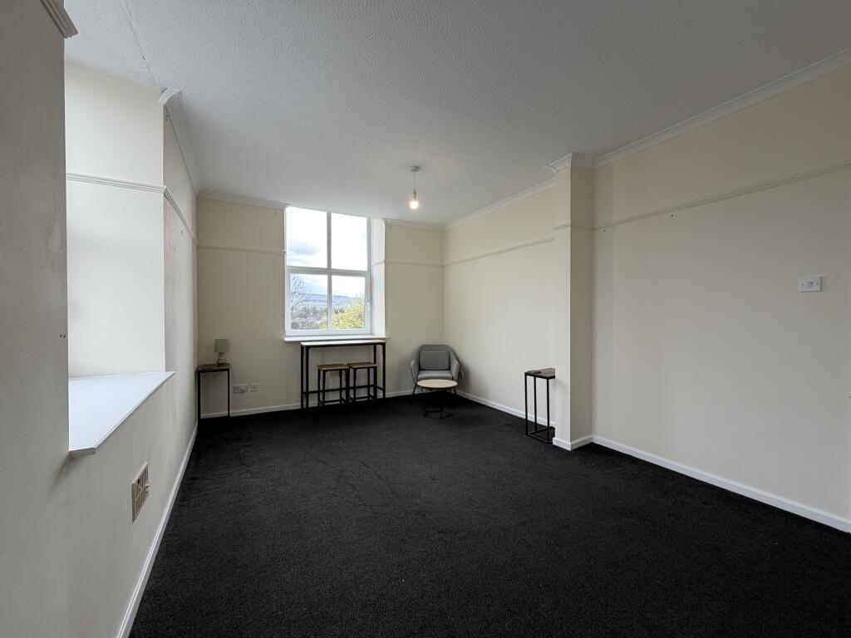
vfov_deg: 85.7
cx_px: 426
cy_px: 319
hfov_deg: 102.1
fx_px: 344
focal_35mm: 14
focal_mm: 2.22
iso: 64
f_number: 2.2
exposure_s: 1/121
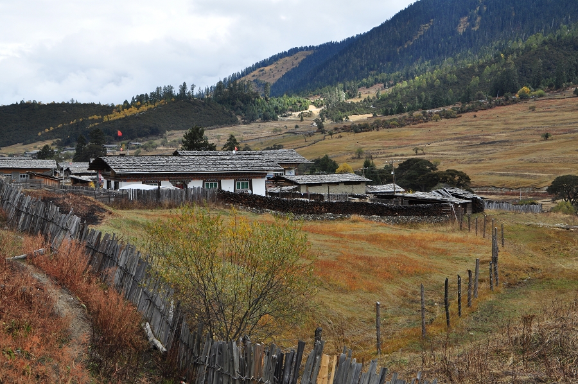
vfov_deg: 21.5
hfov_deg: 31.9
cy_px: 192
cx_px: 289
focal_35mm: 63
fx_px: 1010
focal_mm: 42
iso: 200
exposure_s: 1/100
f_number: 13
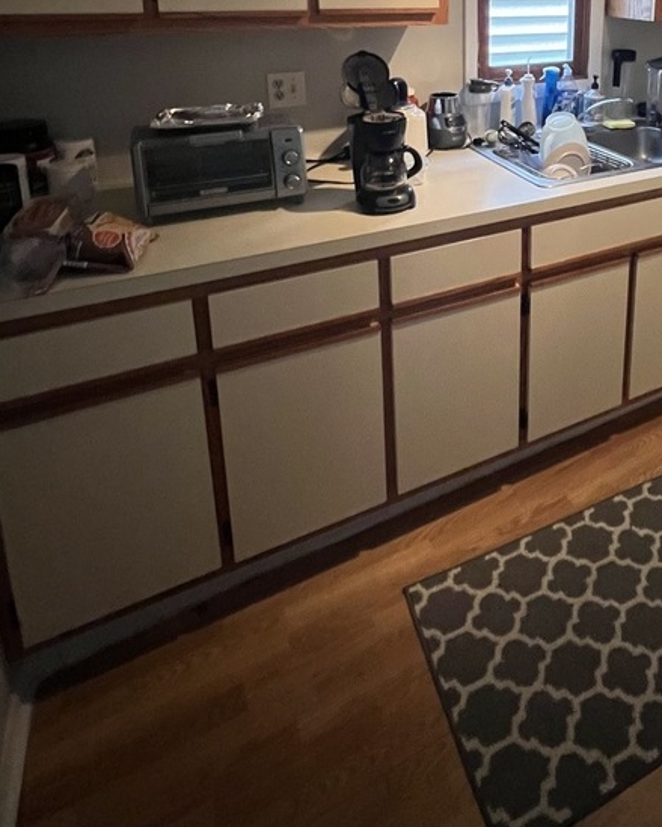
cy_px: 121
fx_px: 612
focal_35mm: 25
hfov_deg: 52.7
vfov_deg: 60.2
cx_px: 540
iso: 1000
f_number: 1.8
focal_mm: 1.57
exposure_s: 1/40
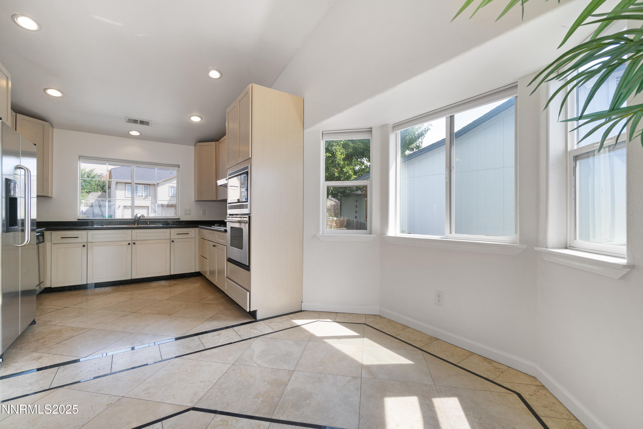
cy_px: 214
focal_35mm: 15
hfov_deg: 100.4
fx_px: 268
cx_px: 322
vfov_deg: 77.3
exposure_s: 1/60
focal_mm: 10
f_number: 8
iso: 1000
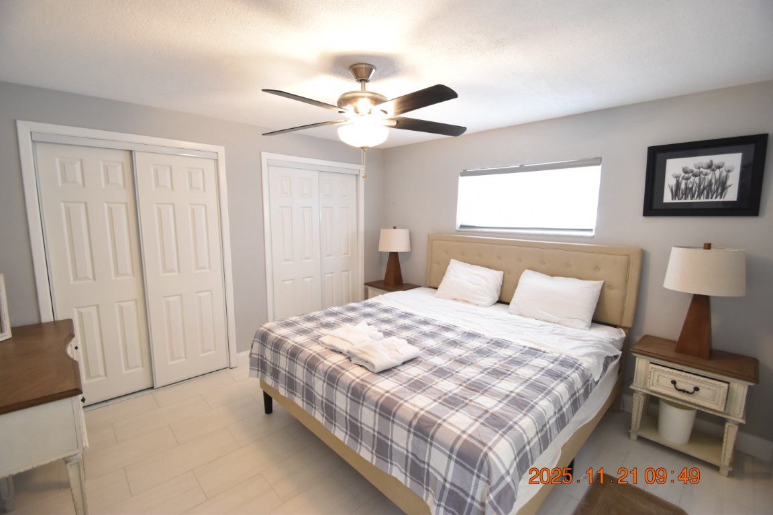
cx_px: 386
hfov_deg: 100.4
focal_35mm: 15
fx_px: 322
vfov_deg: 77.3
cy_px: 258
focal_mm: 10
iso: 800
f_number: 3.5
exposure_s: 1/20
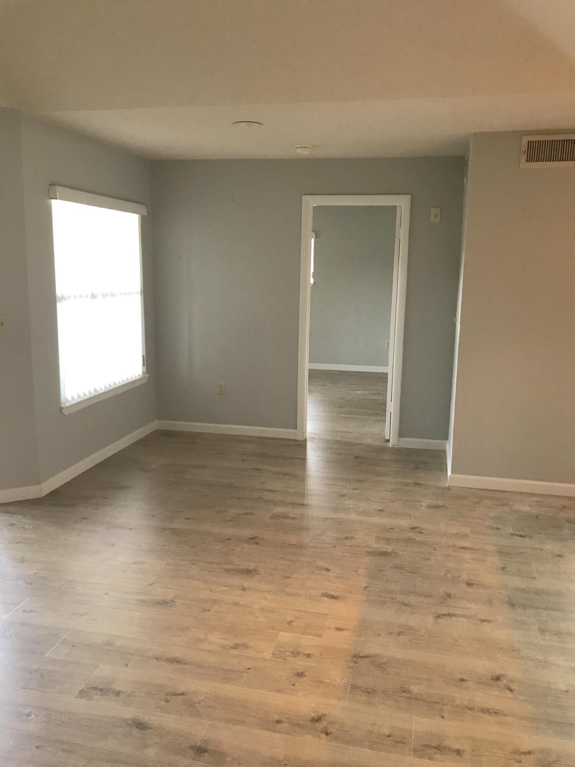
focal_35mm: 28
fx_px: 620
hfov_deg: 49.7
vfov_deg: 63.4
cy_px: 384
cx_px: 288
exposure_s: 1/30
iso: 40
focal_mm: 3.99
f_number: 1.8
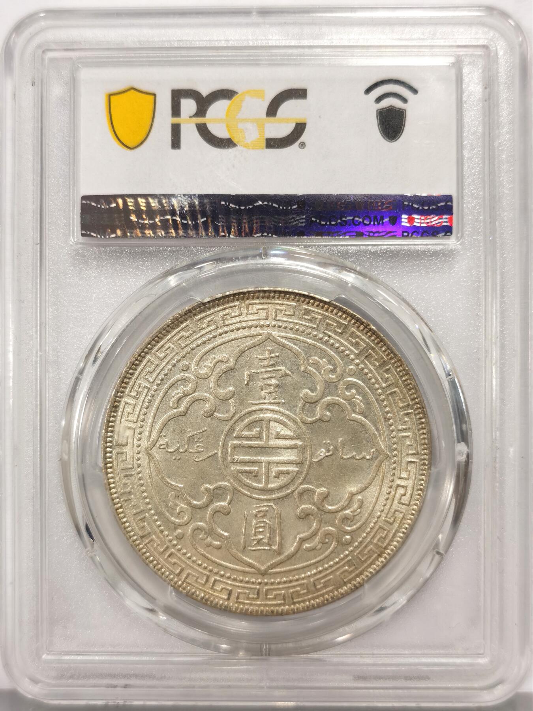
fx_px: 1109
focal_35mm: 54
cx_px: 266
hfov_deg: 27.0
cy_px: 356
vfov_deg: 35.5
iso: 100
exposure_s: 1/100
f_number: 16
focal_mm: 5.56
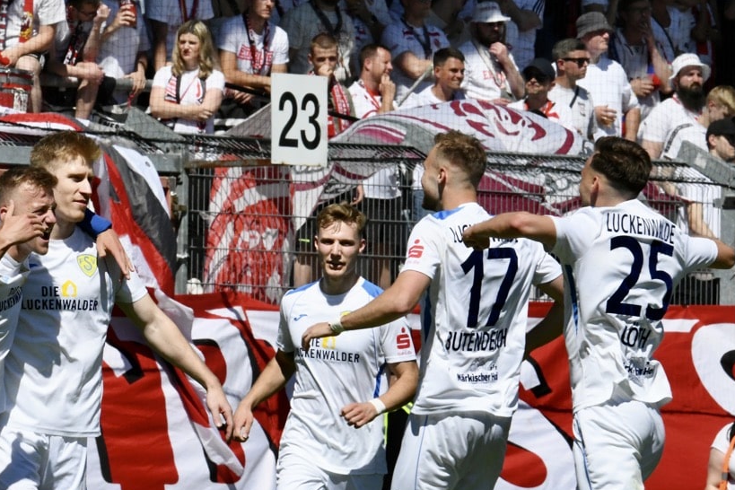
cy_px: 382
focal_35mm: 547
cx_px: 264
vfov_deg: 2.5
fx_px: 11167
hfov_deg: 3.8
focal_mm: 350
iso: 4000
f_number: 25
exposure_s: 1/1600
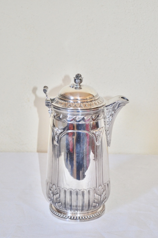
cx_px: 87
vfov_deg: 21.1
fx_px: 639
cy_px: 131
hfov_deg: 14.1
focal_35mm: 97
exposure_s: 1/60
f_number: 5.6
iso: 2000
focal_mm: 55
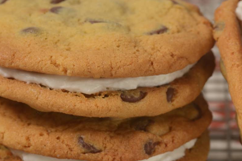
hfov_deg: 8.1
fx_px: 1712
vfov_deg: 5.4
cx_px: 158
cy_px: 122
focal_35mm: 255
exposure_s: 1/125
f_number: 8
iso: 100
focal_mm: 105
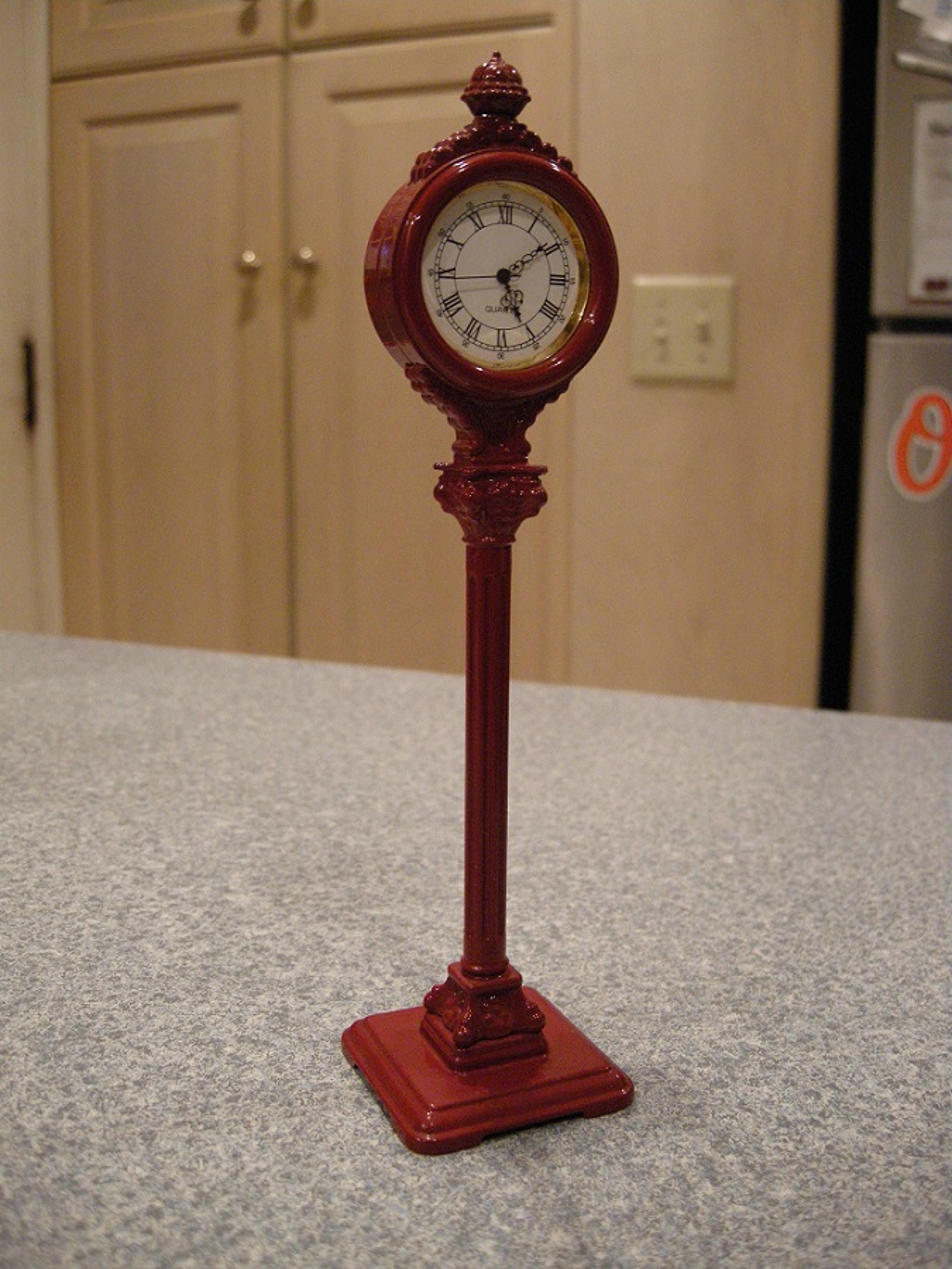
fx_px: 1283
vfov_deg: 52.6
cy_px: 634
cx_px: 476
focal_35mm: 35
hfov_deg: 40.7
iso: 400
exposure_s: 1/27.3
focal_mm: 7.5
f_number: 2.7
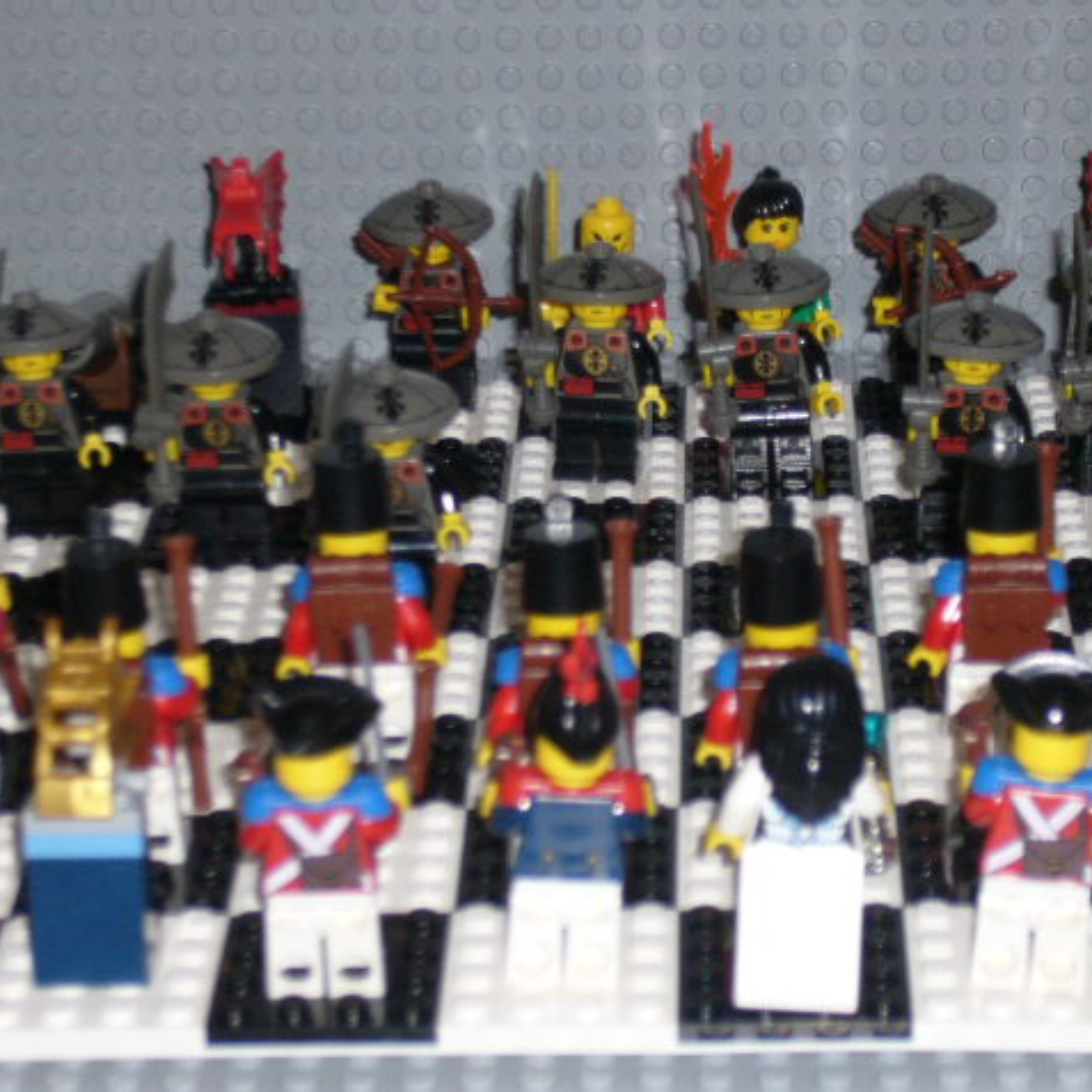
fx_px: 4104
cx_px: 591
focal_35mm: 115
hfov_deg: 15.2
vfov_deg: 15.2
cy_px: 545
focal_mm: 16.1
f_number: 4.8
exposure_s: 1/60
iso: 100
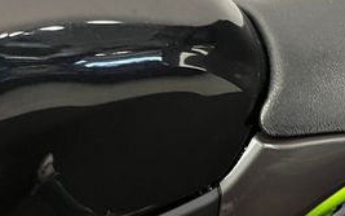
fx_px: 621
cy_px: 30
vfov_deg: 19.4
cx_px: 404
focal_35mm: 66
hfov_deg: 27.6
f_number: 1.6
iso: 200
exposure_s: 1/50
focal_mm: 5.1
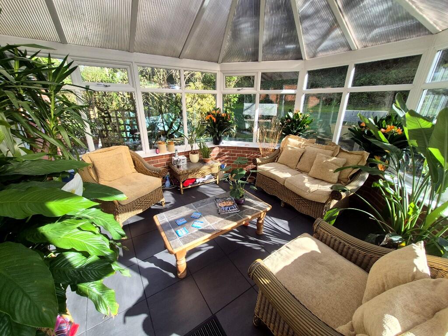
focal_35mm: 13
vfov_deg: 89.9
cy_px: 168
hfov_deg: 106.2
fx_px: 168
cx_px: 224
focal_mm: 1.74
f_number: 2.2
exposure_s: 1/280
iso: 50
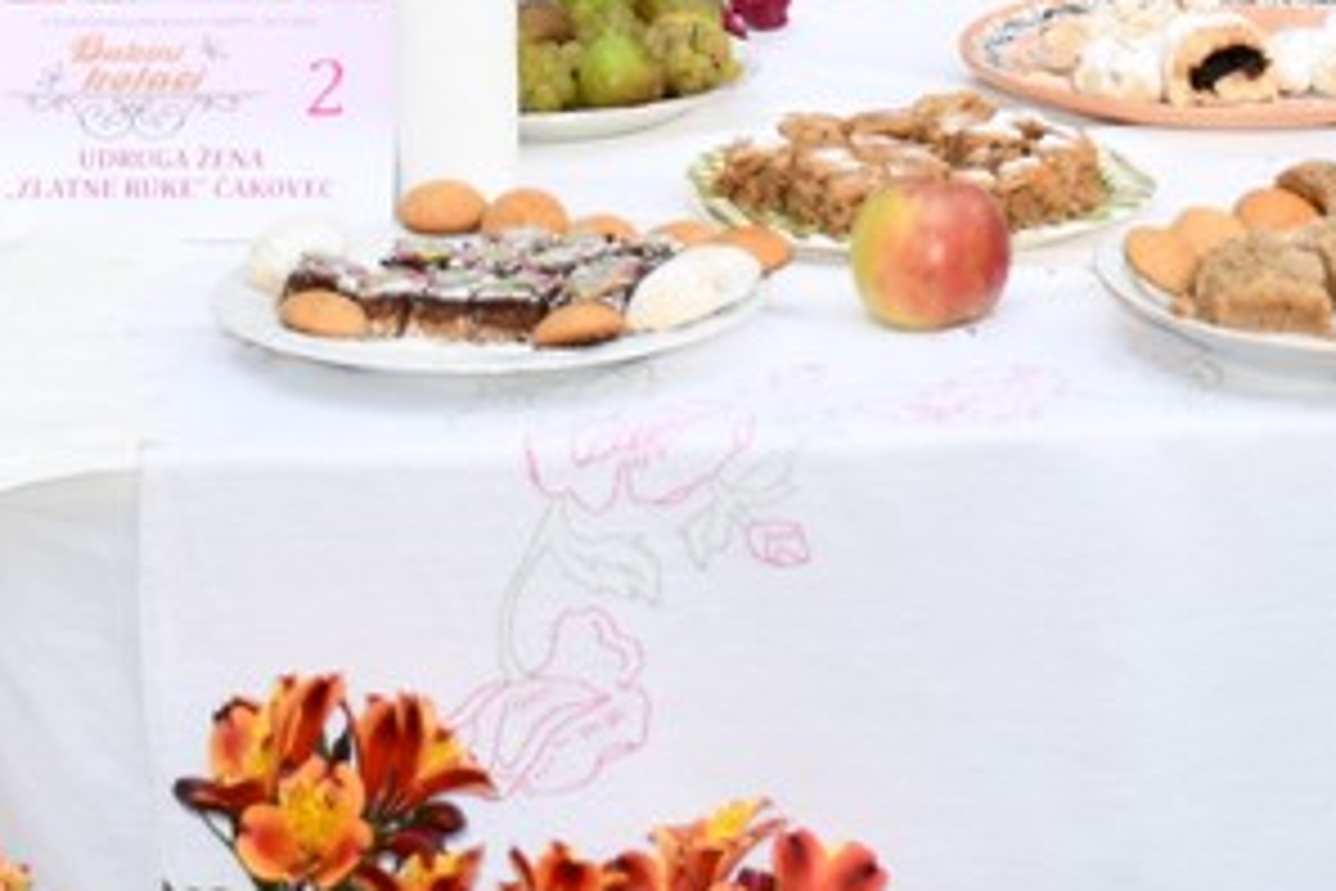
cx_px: 1116
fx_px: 4601
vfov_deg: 10.6
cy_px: -533
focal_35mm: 124
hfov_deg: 16.4
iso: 110
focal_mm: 24
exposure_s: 1/250
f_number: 3.8
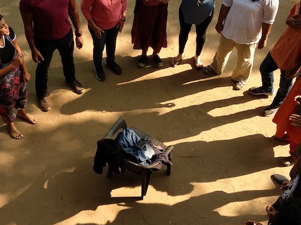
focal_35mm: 53
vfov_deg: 27.5
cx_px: 93
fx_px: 461
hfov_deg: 35.7
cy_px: 129
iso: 125
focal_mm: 3.81
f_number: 2.2
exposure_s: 1/226
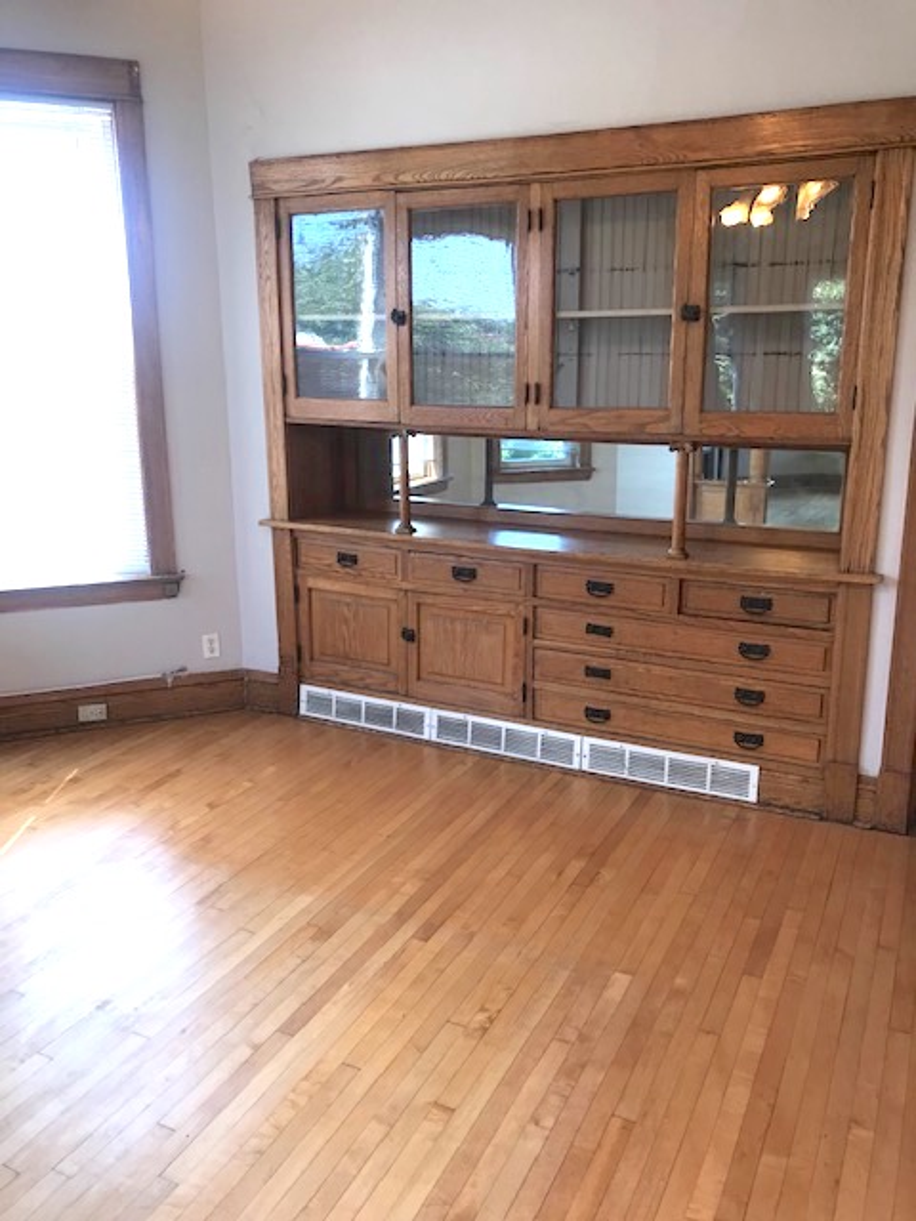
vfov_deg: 63.4
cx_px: 458
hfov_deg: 49.7
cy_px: 610
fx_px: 988
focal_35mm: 28
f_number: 1.8
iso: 20
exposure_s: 1/86
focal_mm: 3.99
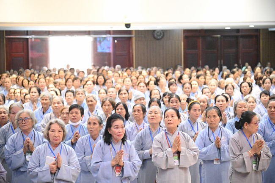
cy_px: 92
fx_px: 702
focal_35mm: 92
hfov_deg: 22.2
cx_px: 138
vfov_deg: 14.8
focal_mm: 92
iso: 12800
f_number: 4
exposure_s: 1/200
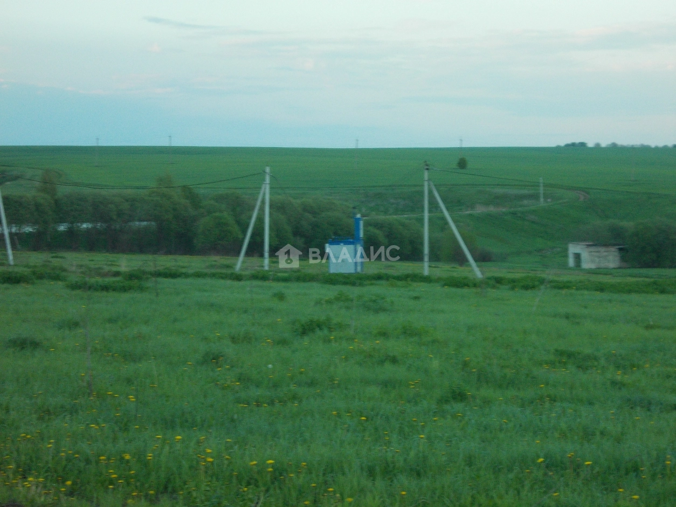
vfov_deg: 13.1
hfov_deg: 17.4
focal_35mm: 113
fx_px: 2207
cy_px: 254
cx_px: 338
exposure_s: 1/60
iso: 160
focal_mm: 16
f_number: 5.8
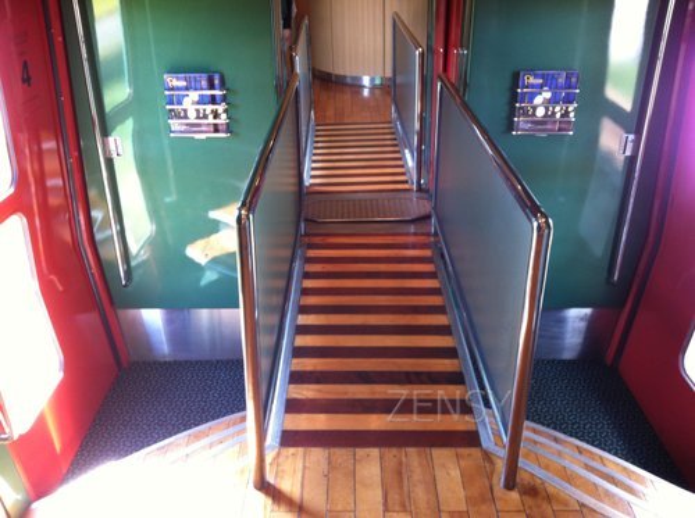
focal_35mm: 35
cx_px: 348
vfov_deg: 40.6
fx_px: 701
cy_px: 259
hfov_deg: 52.7
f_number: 2.8
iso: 100
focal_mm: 3.85
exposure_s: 1/15
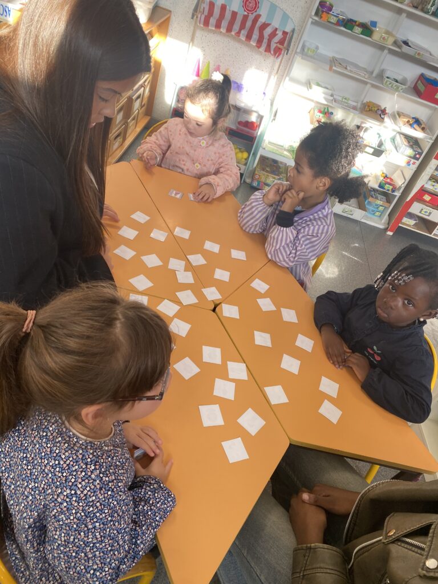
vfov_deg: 67.3
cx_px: 219
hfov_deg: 53.1
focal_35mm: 26
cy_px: 292
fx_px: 439
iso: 50
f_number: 1.8
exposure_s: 1/121
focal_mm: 4.25
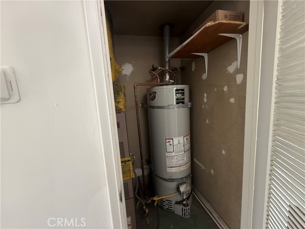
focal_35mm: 14
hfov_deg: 102.1
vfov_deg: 85.7
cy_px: 114
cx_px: 152
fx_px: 123
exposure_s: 1/60
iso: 400
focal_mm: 2.22
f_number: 2.2
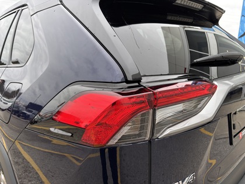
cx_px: 122
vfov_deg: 53.1
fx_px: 184
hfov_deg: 67.3
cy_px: 92
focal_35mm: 26
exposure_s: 1/378
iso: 50
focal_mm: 5.96
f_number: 1.6
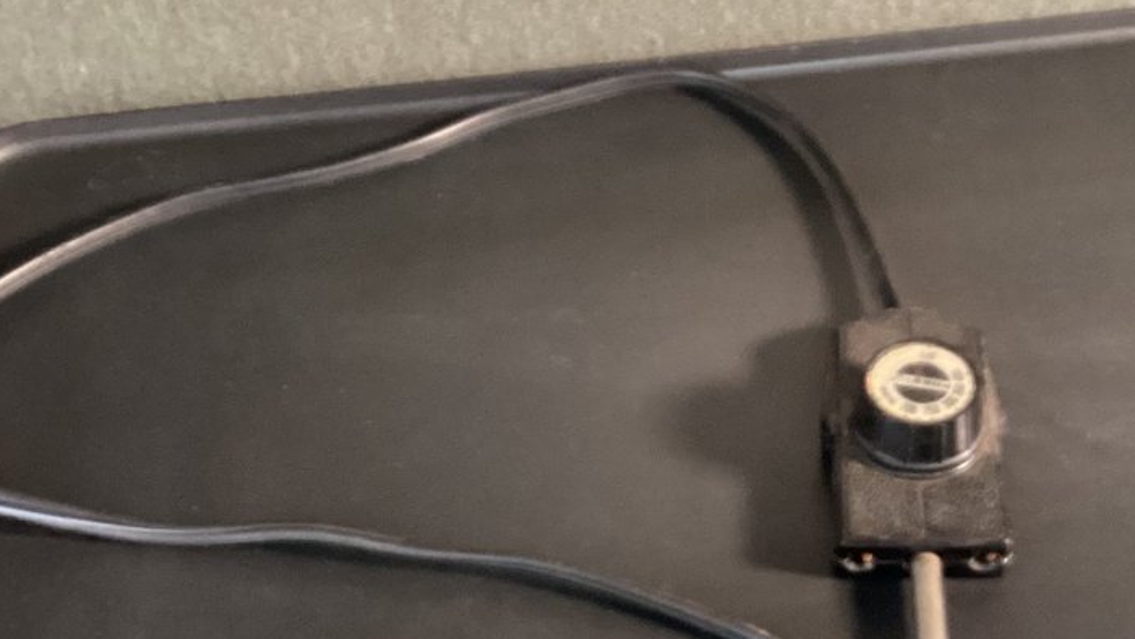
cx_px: 789
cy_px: 473
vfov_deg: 16.5
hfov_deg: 28.7
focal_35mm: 73
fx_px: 2197
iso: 400
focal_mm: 3.3
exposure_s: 1/30
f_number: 2.4
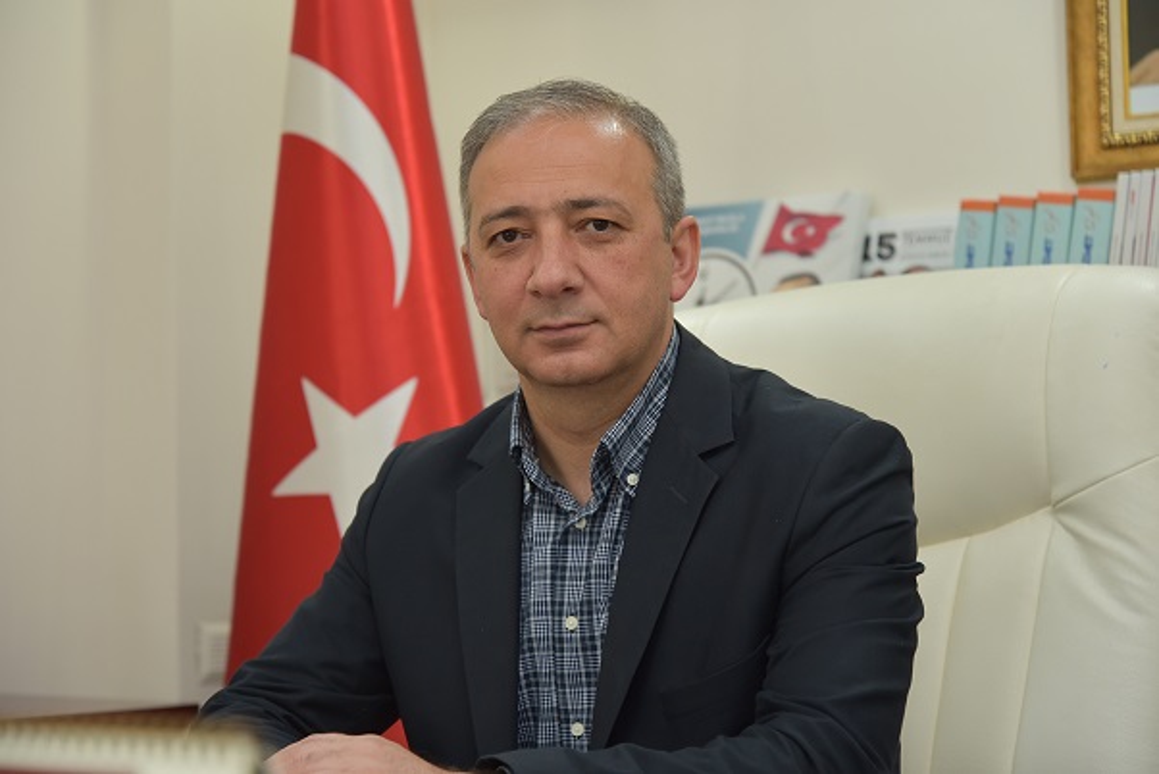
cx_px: 580
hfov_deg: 25.4
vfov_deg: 17.1
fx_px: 2577
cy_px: 387
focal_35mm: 80
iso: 800
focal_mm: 80
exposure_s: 1/60
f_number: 4.5
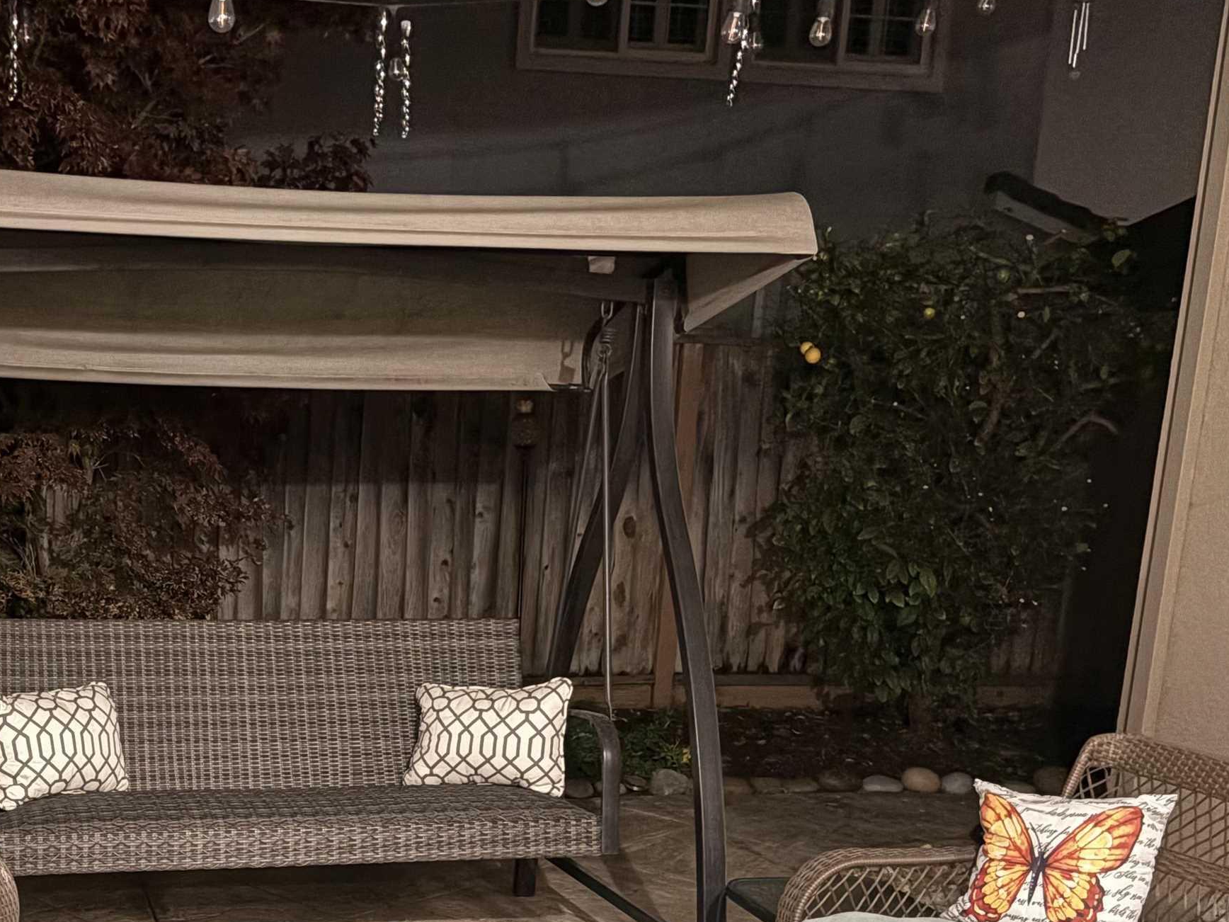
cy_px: 761
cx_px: 240
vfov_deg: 30.6
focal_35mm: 46
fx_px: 1633
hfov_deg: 39.6
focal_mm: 5.96
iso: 1000
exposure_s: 1/20
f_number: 1.6
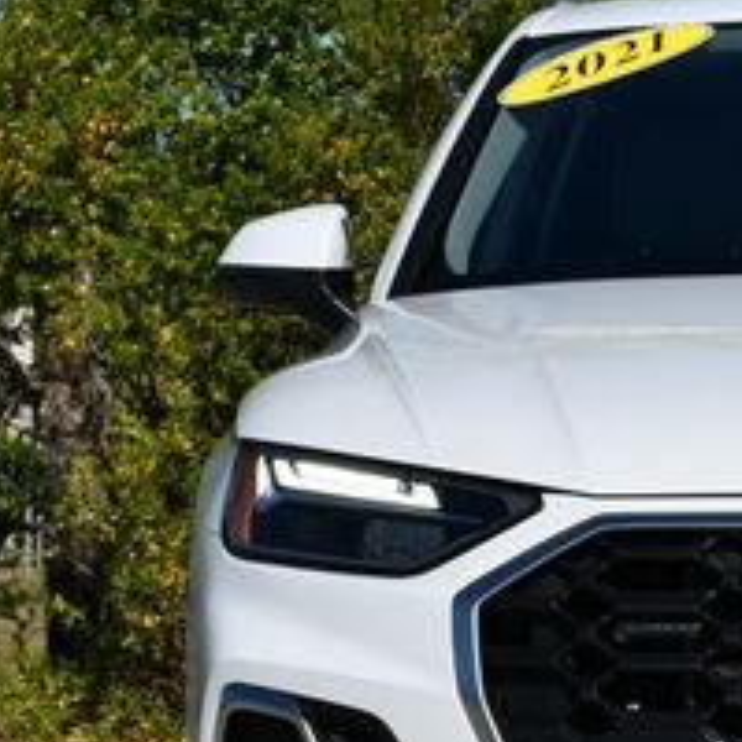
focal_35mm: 218
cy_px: 460
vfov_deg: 8.0
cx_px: 987
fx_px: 5287
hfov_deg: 7.9
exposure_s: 1/400
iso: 100
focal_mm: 40
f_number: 10
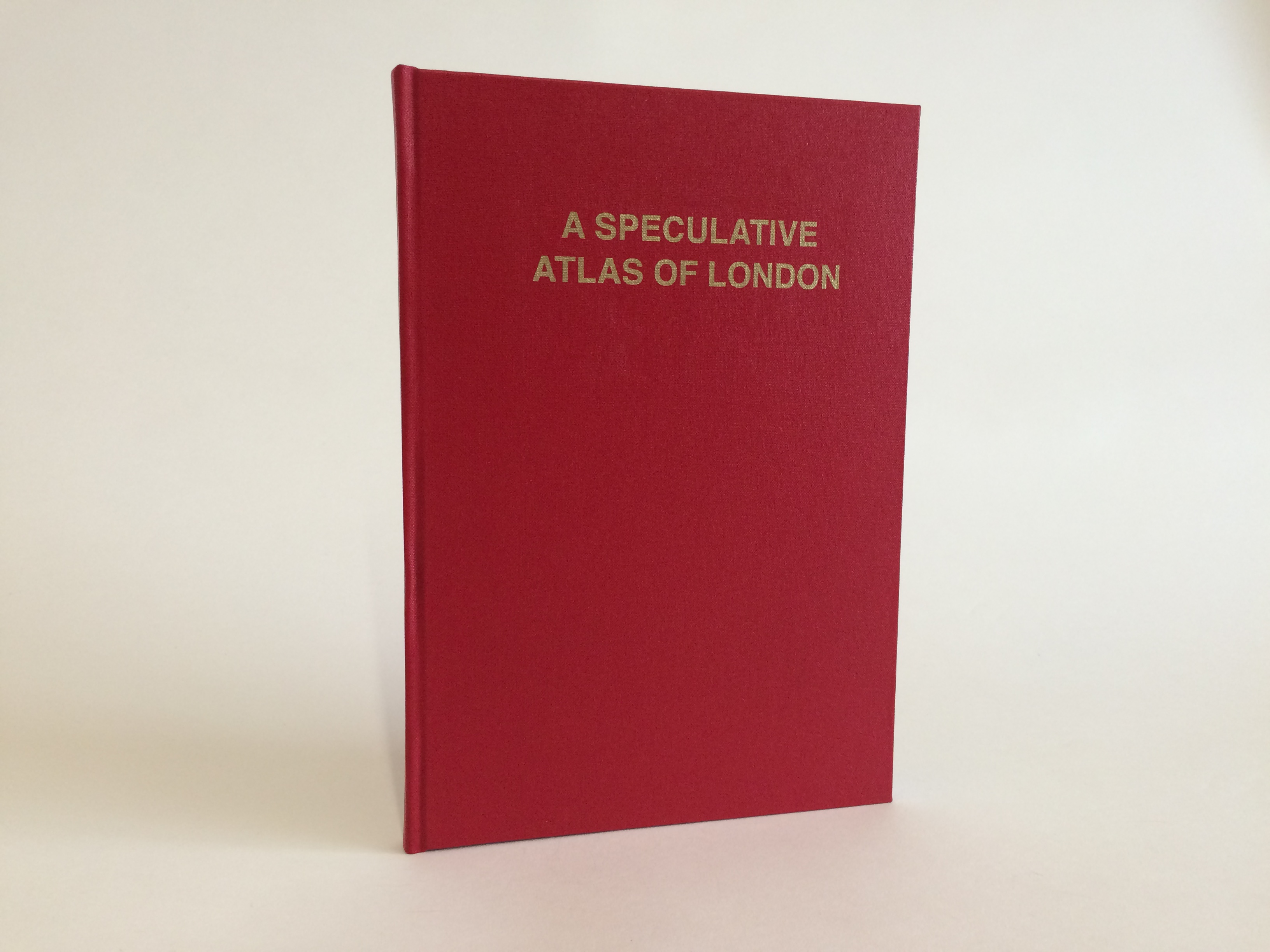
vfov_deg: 48.2
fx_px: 1064
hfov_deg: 61.7
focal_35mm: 29
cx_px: 635
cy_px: 476
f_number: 2.2
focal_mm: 4.15
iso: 50
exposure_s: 1/30
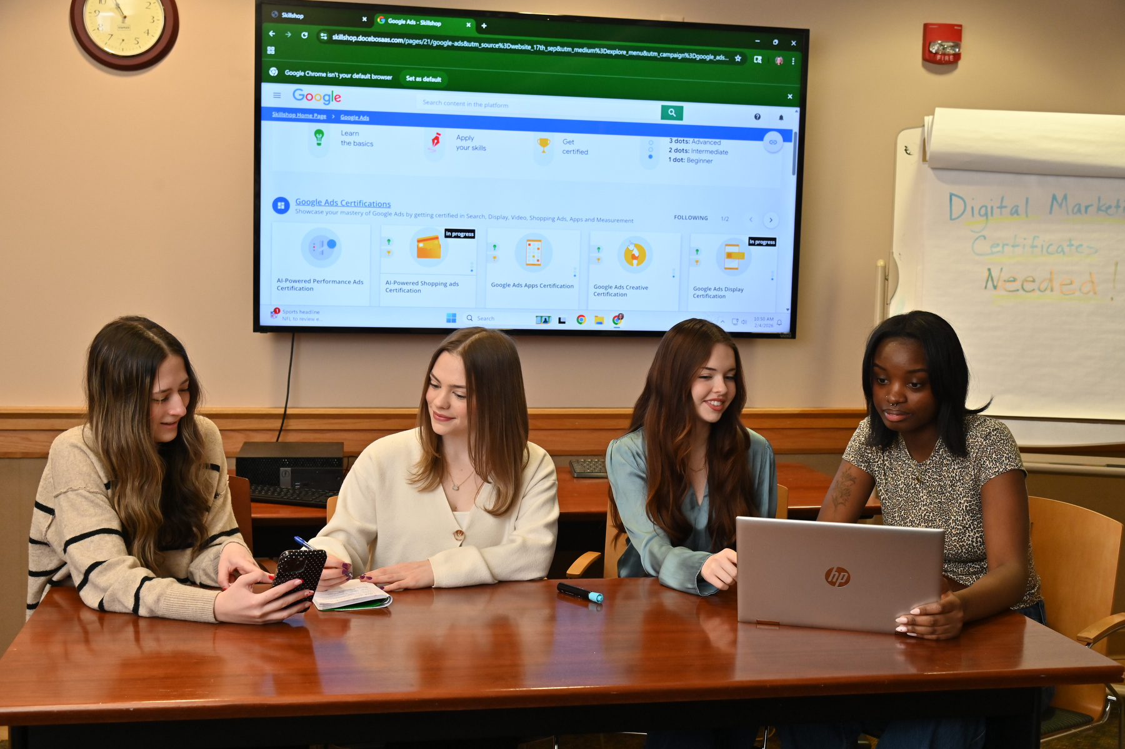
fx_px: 1374
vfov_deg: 30.5
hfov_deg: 44.5
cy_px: 374
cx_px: 562
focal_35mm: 44
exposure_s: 1/200
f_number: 5.6
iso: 1600
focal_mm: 44
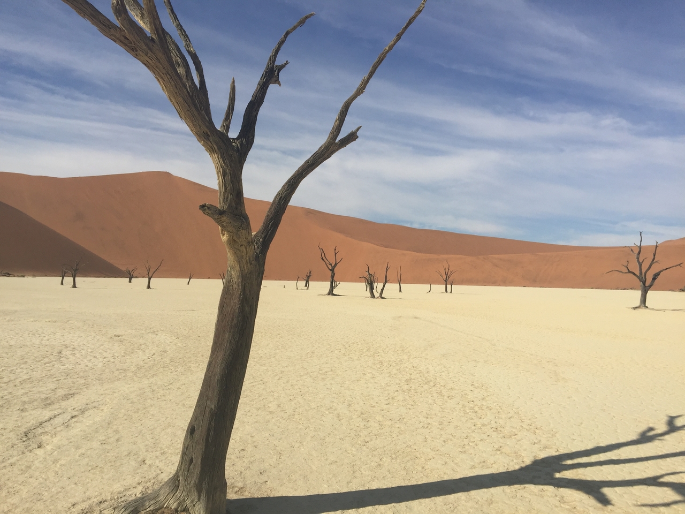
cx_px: 342
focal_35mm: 29
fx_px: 574
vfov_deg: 48.2
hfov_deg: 61.7
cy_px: 257
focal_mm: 4.15
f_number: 2.2
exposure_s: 1/3597
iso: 32
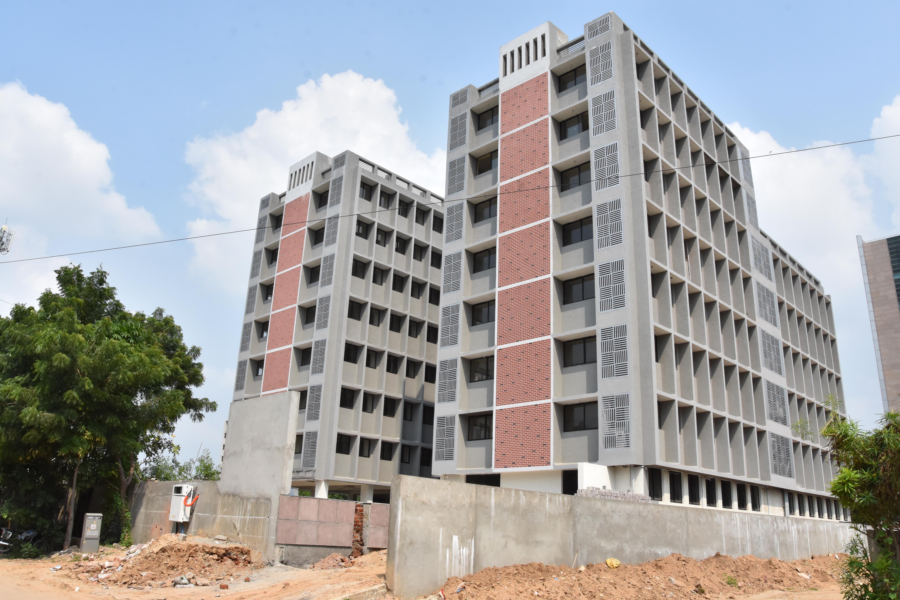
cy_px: 300
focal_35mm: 27
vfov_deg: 47.9
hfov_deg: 67.4
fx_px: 675
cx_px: 450
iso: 1000
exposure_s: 1/1000
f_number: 16
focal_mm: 18
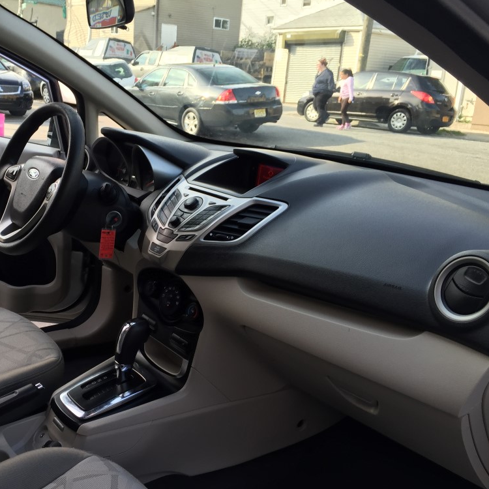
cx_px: 164
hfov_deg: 46.5
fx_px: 559
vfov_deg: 47.2
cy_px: 249
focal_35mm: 35
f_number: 2.2
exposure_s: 1/148
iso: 32
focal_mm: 4.15
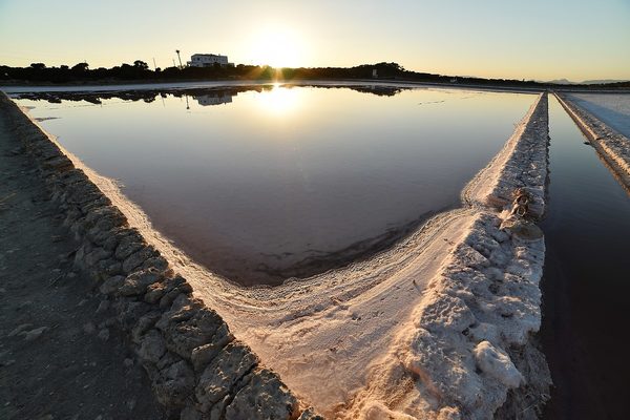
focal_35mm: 14
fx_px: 245
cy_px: 210
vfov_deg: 81.2
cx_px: 315
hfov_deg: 104.3
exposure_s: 1/125
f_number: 10
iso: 100
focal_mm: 14
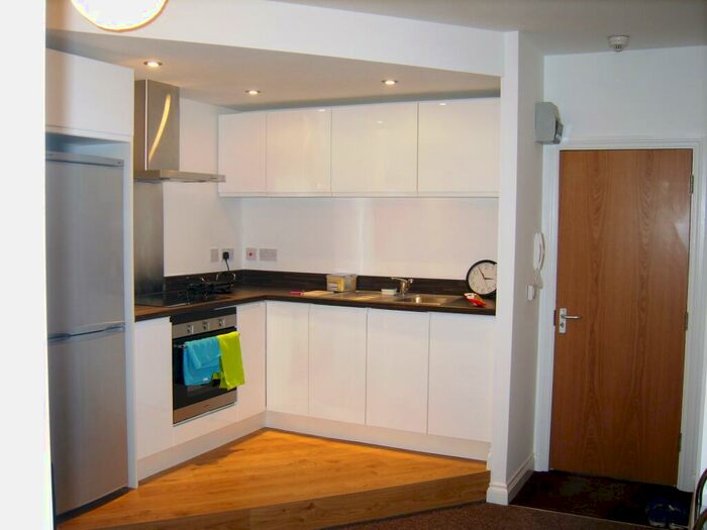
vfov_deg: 40.7
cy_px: 265
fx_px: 715
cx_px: 354
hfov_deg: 52.6
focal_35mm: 35
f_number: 2.8
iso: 100
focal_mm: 7.4
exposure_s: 1/30
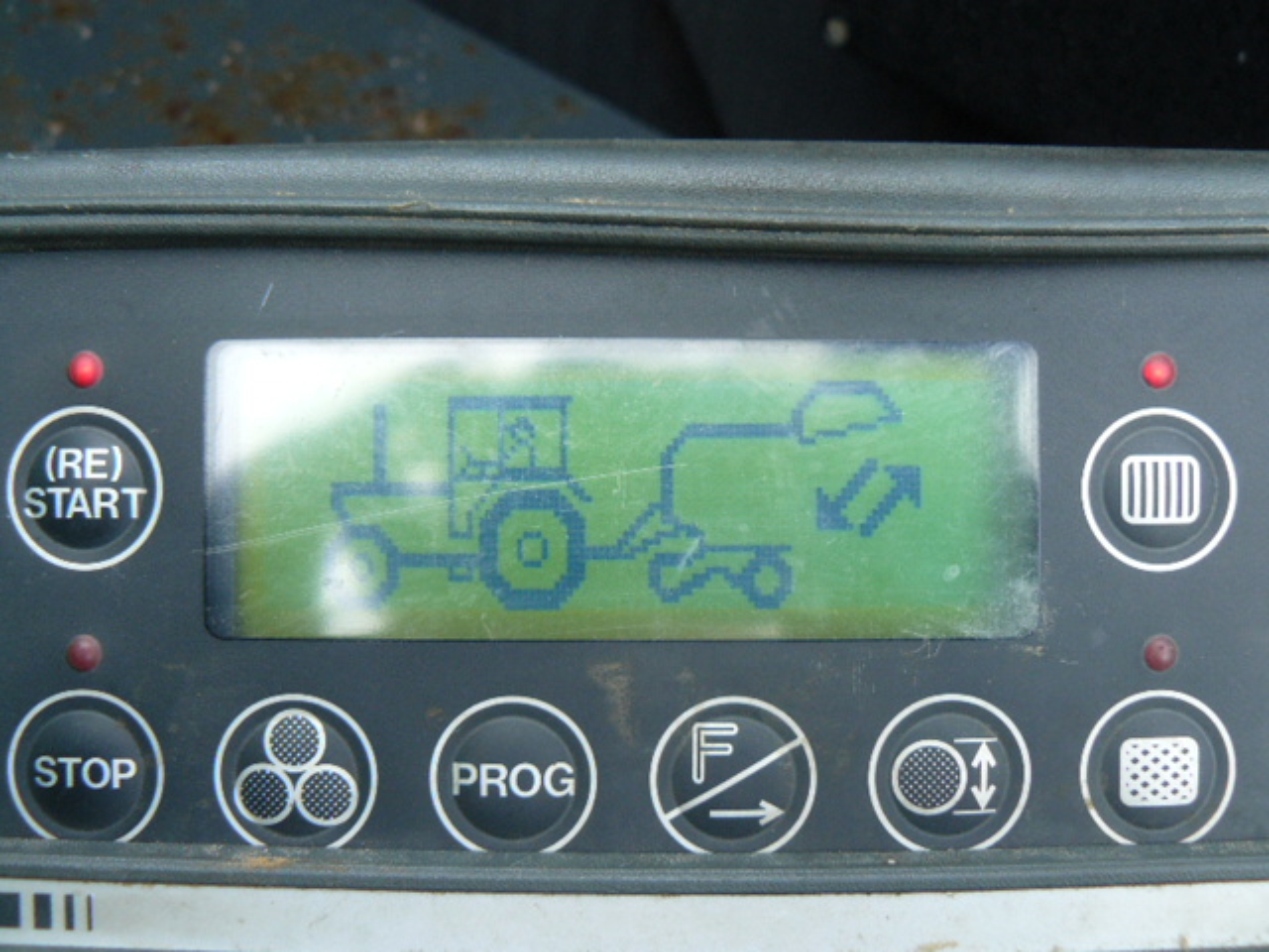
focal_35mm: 36
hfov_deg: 51.4
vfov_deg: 39.7
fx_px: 1320
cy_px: 476
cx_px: 634
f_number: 2.8
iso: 100
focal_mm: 6
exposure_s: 1/60
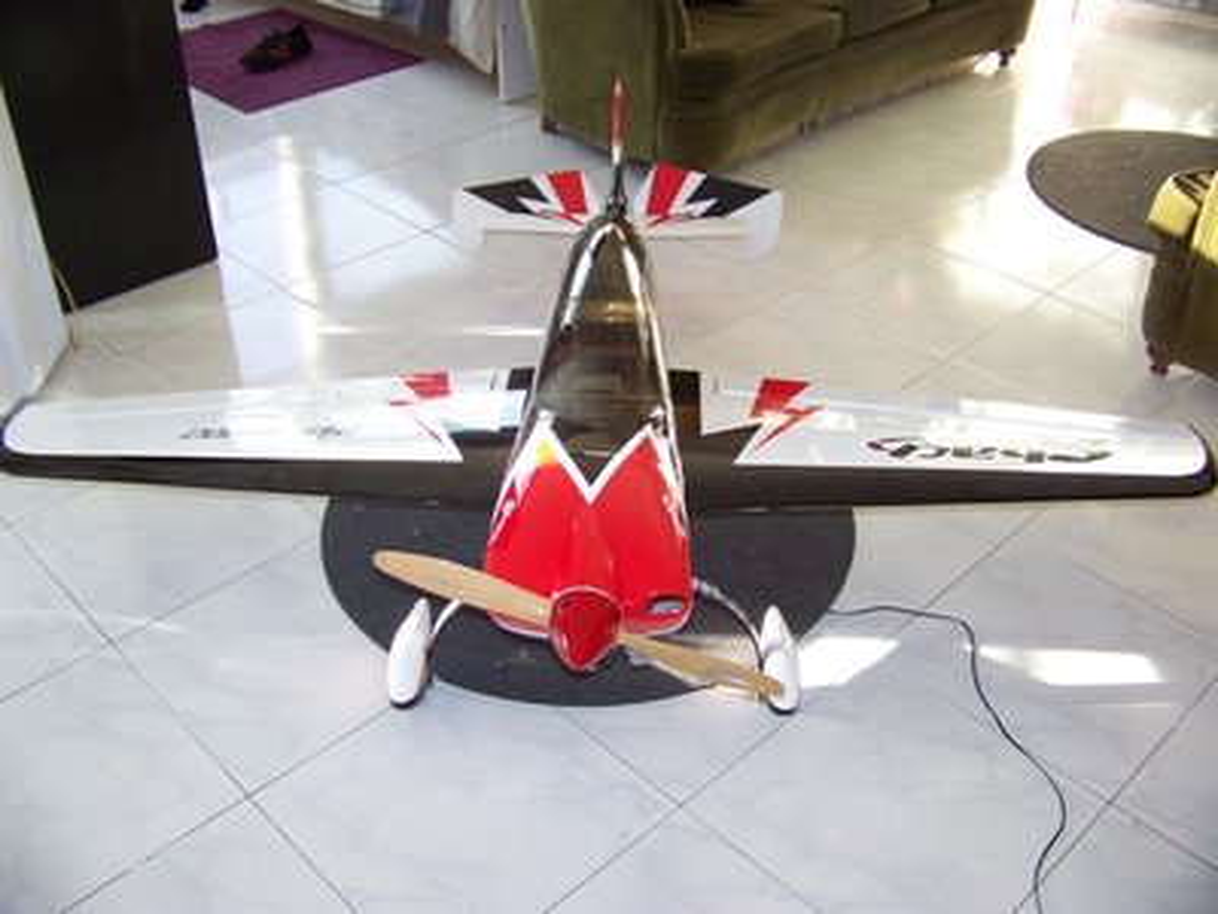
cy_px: 457
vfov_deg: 39.7
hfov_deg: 51.4
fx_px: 1267
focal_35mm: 36
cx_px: 609
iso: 64
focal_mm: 5.85
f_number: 2.8
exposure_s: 1/40
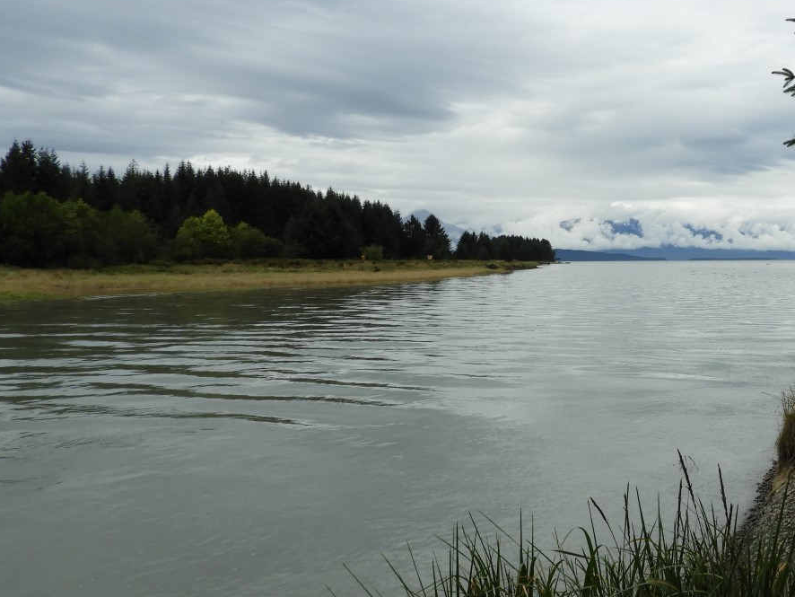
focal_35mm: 39
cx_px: 608
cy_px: 270
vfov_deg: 36.8
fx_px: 896
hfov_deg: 45.9
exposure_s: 1/1250
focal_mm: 4.3
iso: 100
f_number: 3.3
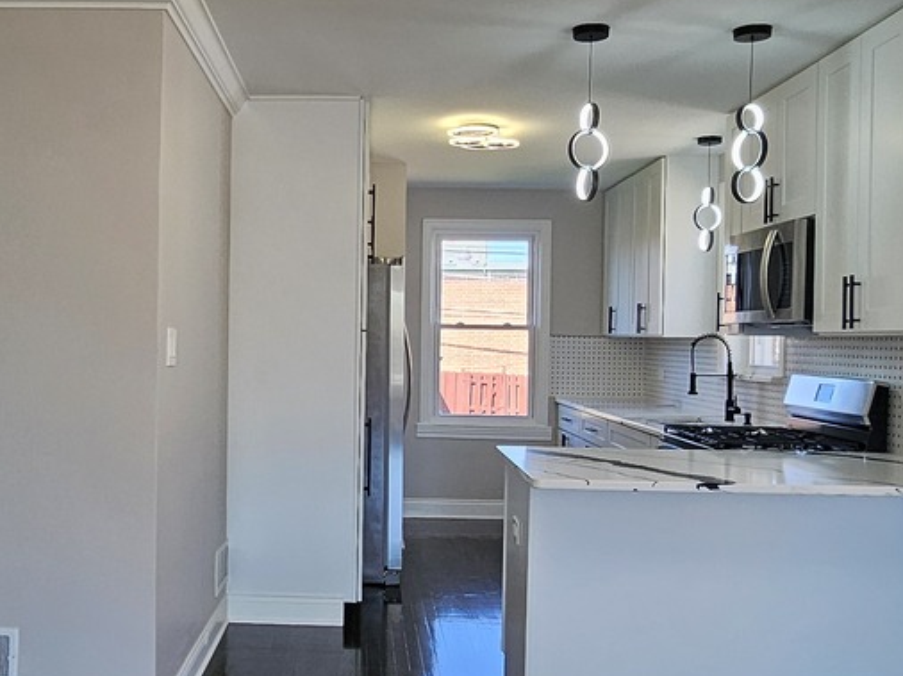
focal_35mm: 37
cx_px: 343
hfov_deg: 49.7
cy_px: 380
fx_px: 965
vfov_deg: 38.6
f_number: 2.2
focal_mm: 1.74
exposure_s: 1/120
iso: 50
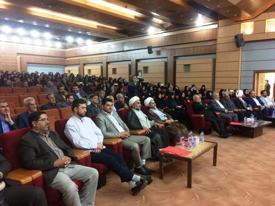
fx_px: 230
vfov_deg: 48.2
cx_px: 138
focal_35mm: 29
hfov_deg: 61.7
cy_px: 103
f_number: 2.2
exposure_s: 1/25
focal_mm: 4.15
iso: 320
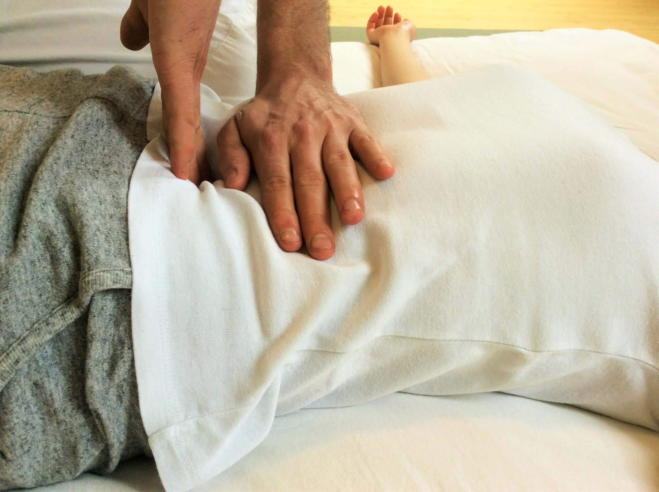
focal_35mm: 32
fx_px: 608
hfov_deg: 56.9
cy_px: 246
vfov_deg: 44.1
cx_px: 330
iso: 50
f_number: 2.4
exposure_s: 1/24
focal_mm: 3.3
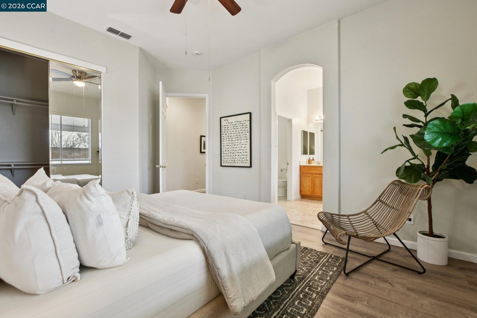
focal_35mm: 15
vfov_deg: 77.3
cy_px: 159
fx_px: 199
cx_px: 238
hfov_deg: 100.4
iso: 100
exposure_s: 1/3.33
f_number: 8
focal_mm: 10
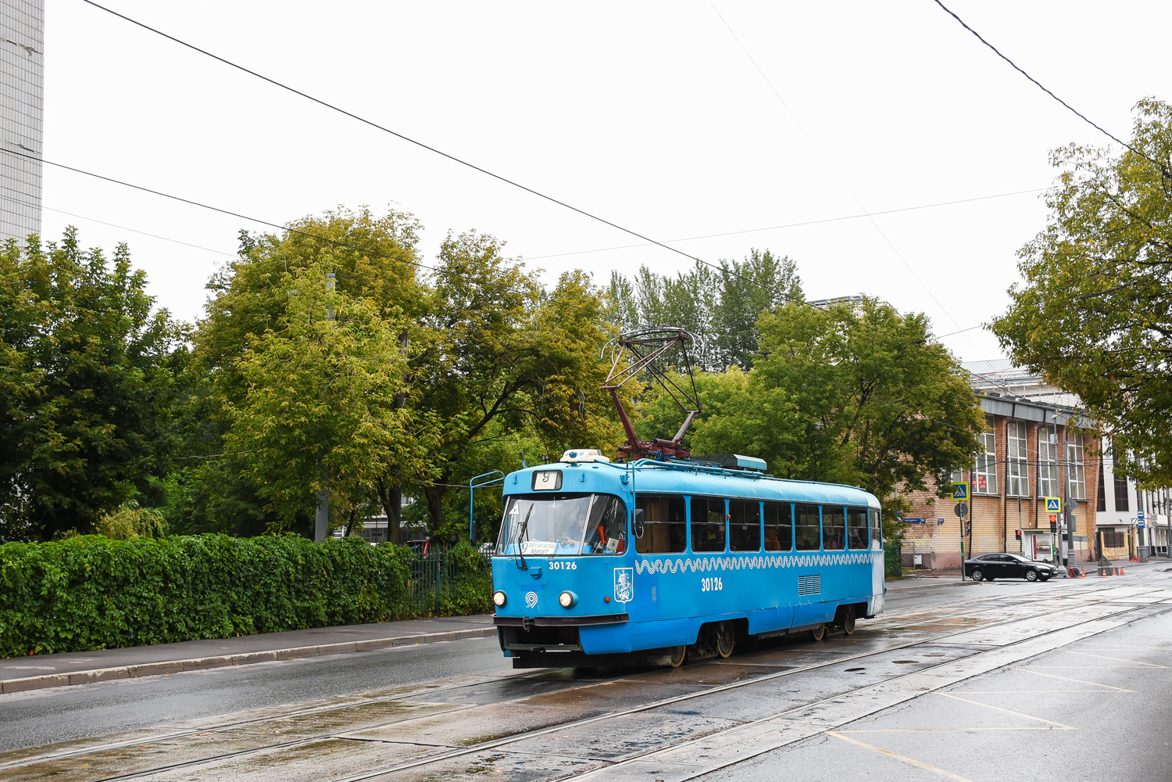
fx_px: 1270
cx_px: 586
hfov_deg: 49.6
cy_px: 391
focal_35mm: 39
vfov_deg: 34.2
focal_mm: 26
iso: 500
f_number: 5.6
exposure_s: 1/500
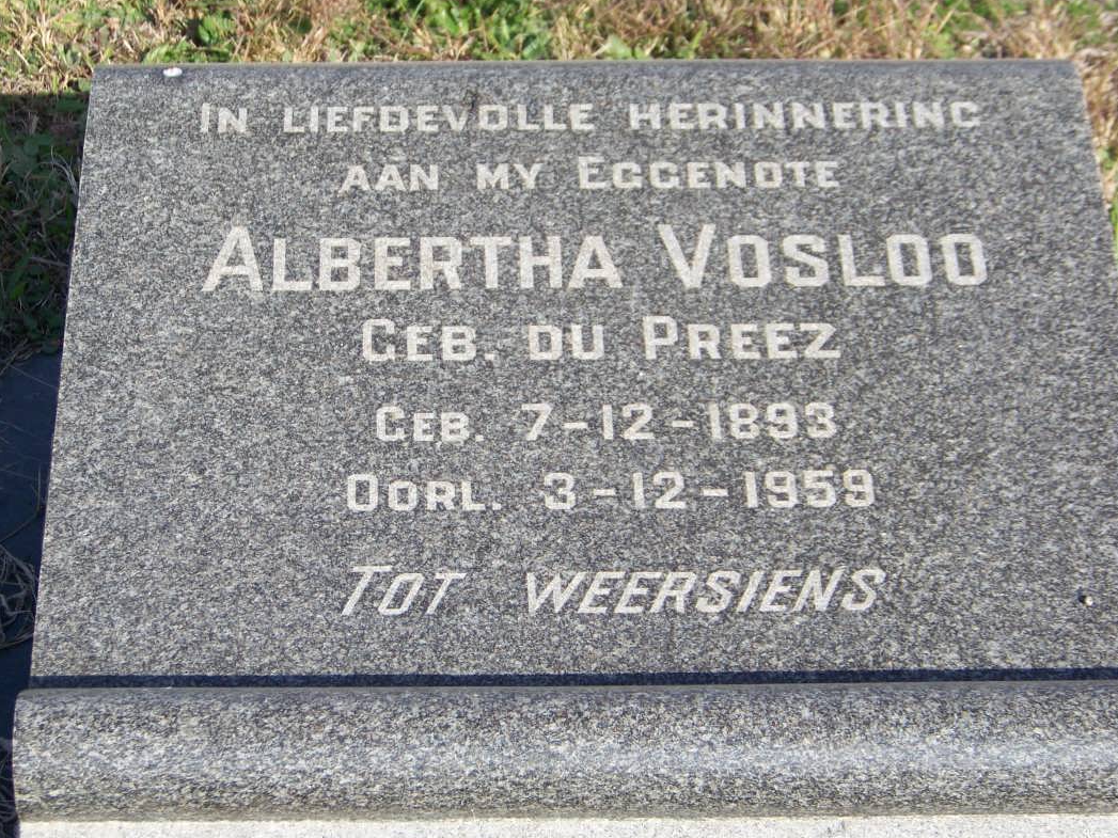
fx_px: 3552
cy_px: 405
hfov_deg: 17.9
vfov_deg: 13.5
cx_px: 536
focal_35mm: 110
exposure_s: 1/500
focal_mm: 16.2
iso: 64
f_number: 3.2
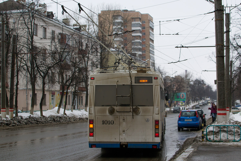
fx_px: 351
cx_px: 120
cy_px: 80
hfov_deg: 37.9
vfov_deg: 25.8
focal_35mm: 52
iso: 400
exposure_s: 1/800
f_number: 5.6
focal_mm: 35
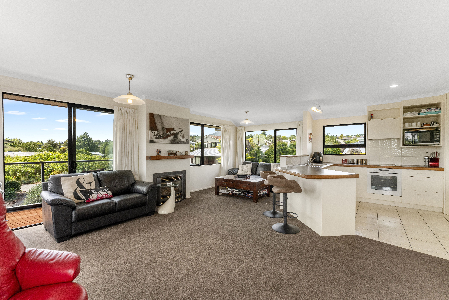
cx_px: 224
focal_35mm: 14
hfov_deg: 104.2
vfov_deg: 81.2
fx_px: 175
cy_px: 150
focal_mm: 14
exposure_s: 1/250
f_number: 7.1
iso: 640
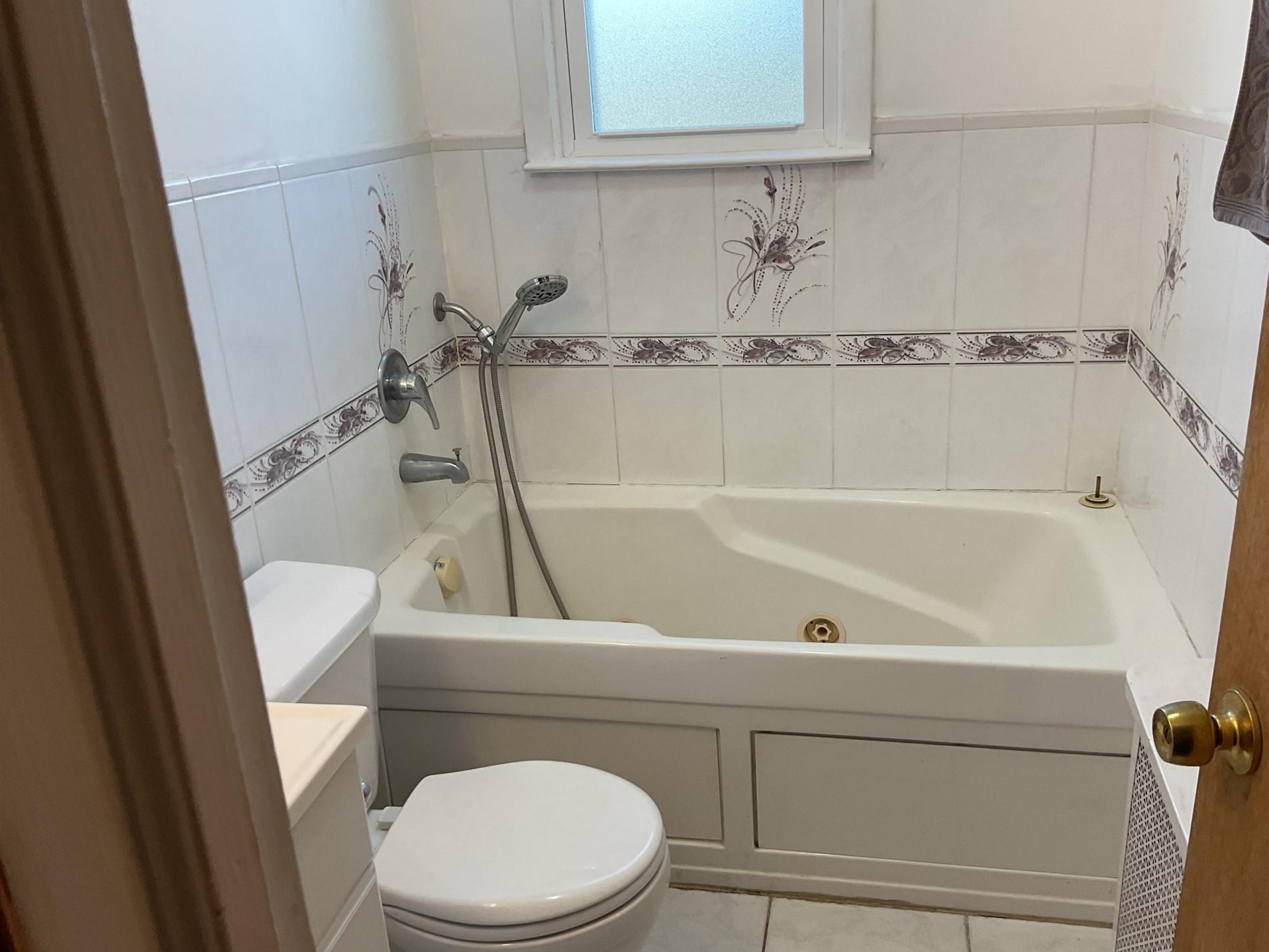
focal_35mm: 31
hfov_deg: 58.3
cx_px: 675
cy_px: 498
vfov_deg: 45.4
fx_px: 1136
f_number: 1.8
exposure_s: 1/120
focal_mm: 3
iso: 50
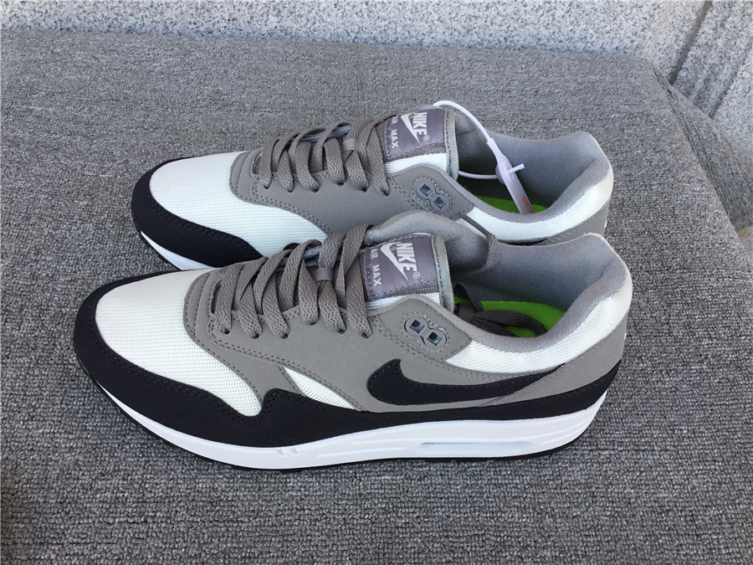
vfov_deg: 45.4
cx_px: 376
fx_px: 674
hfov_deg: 58.4
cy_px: 282
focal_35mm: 31
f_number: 2.4
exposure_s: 1/170
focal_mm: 3.3
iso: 25
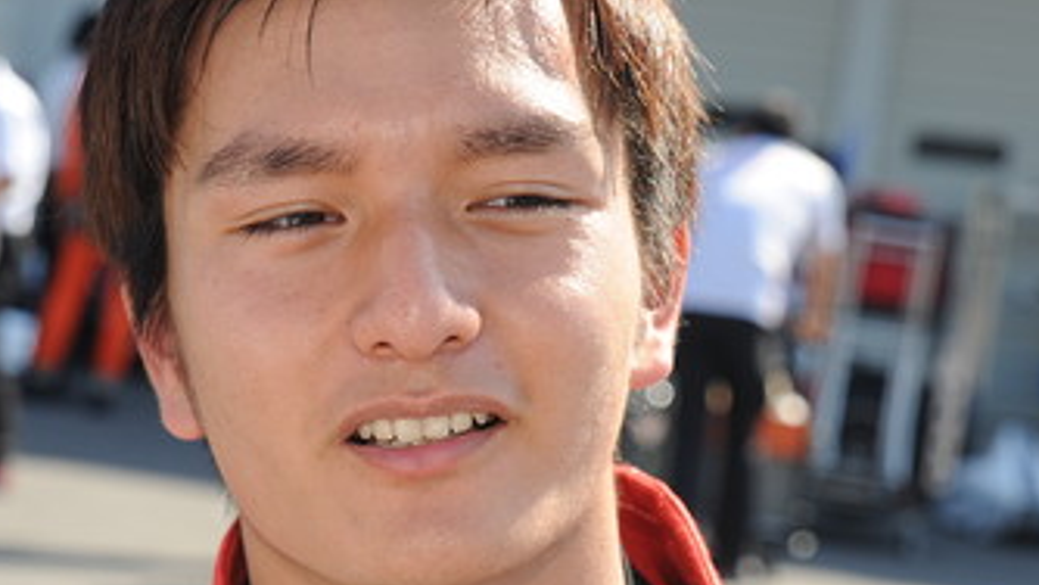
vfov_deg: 7.7
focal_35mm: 158
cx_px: 432
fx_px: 4354
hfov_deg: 13.6
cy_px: 495
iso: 200
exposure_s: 1/250
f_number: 8
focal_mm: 70
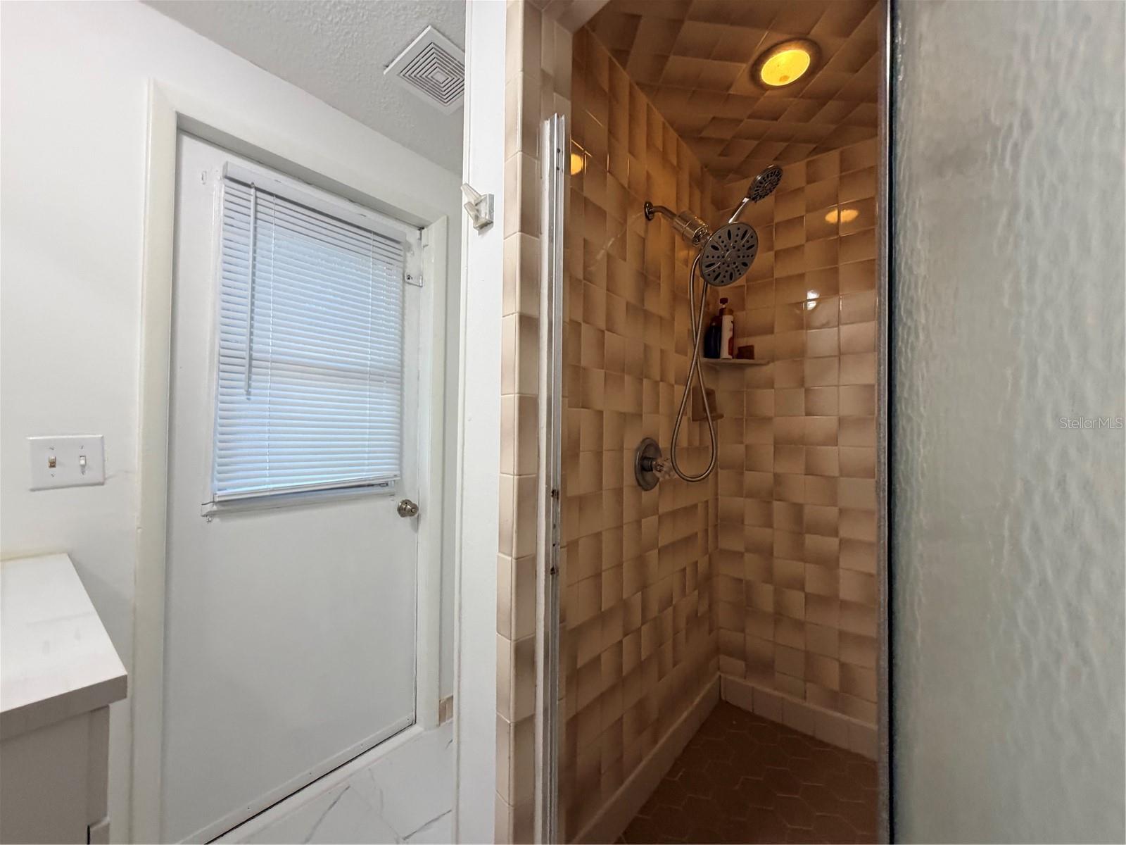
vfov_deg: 85.7
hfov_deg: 102.1
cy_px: 422
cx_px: 563
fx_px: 455
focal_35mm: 14
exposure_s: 1/120
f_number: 2.2
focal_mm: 2.22
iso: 250
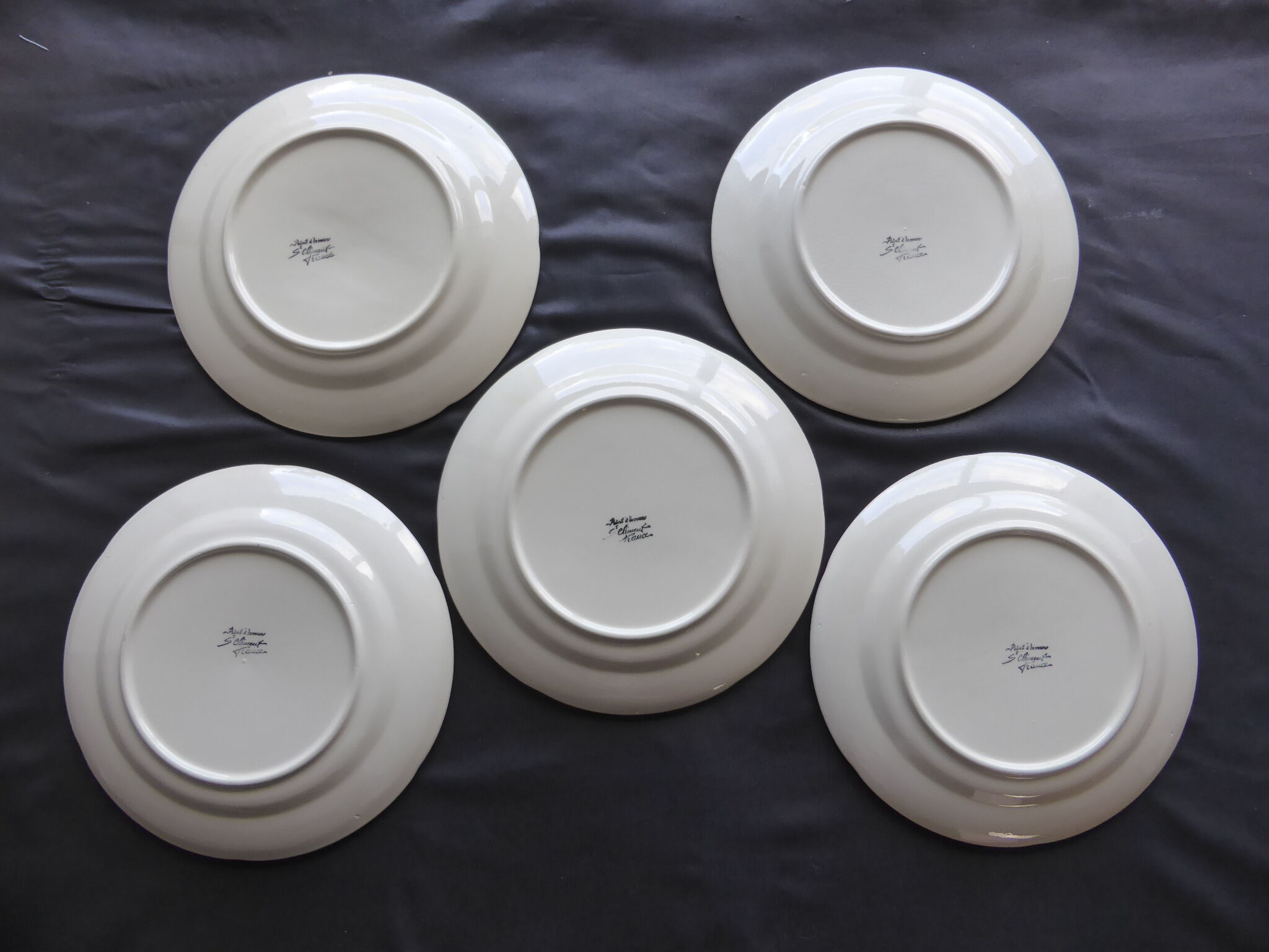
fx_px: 880
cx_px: 634
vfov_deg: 56.8
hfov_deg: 71.6
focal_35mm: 24
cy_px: 476
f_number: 3.3
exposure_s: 1/60
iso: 200
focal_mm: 4.3
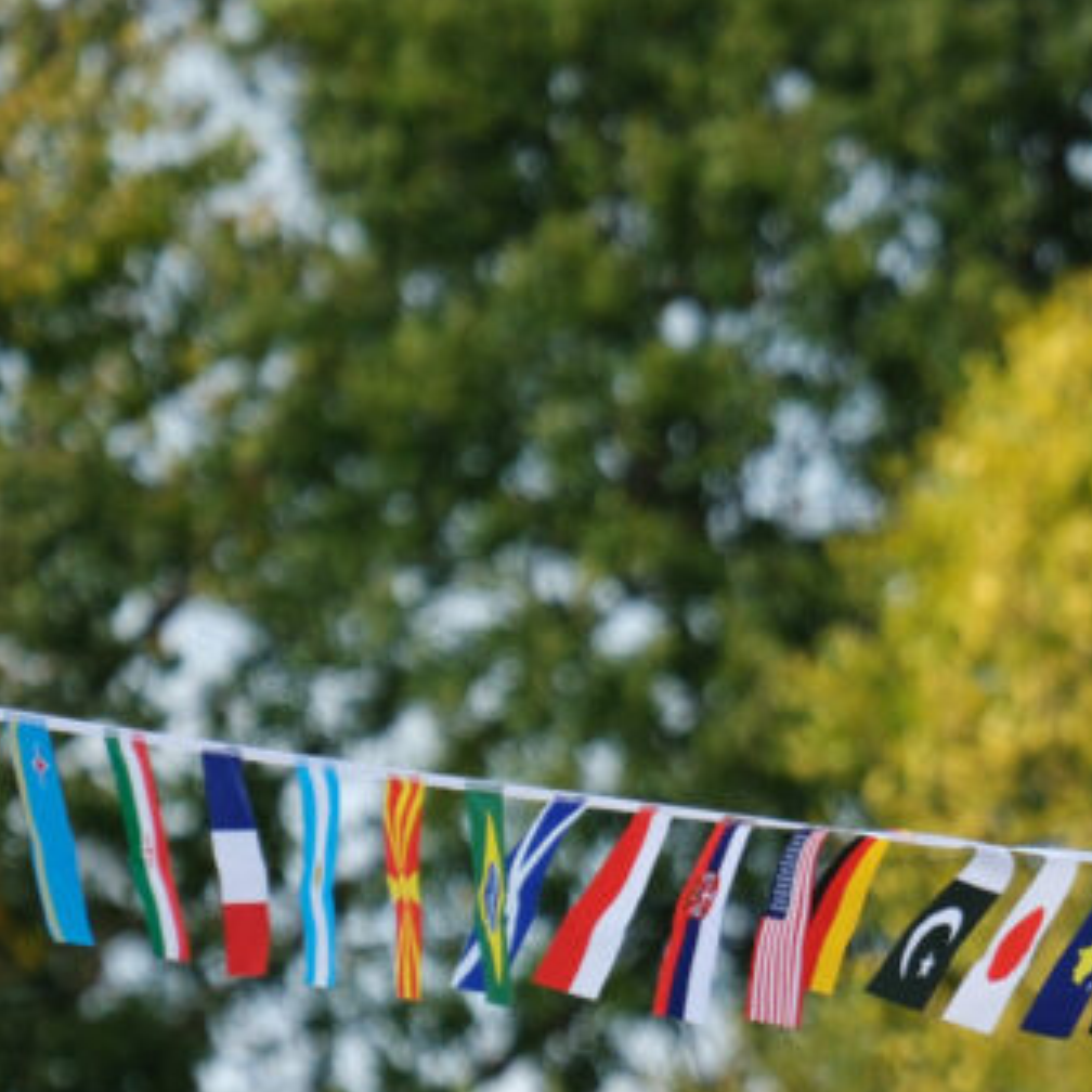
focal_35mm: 776
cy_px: 886
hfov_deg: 2.3
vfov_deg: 2.3
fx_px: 27696
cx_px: 881
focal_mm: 200
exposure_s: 1/680
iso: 160
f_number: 4.8
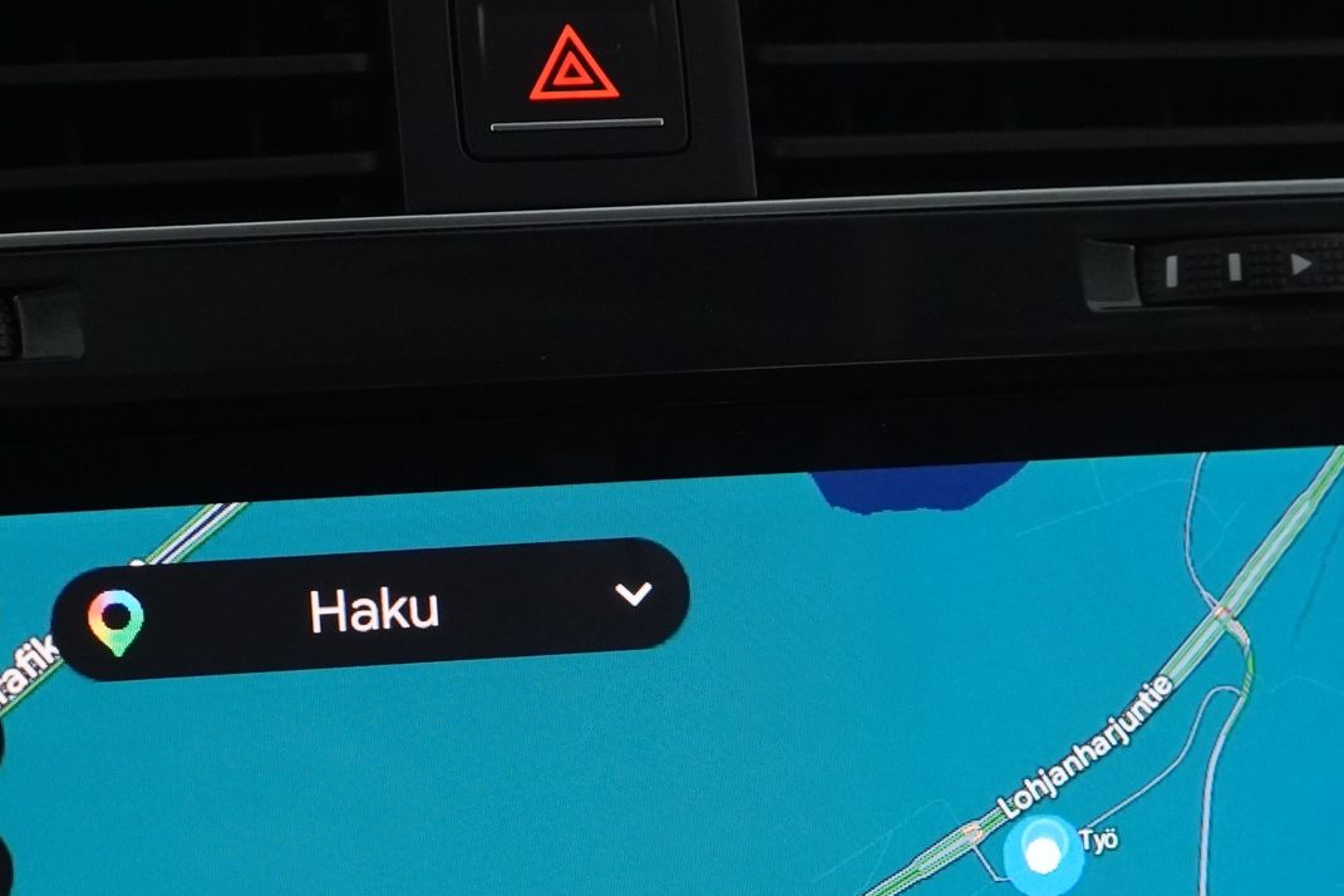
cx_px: 656
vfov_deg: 13.8
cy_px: 867
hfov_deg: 20.8
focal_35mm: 98
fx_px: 3658
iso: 4000
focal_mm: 28
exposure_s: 1/60
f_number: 4
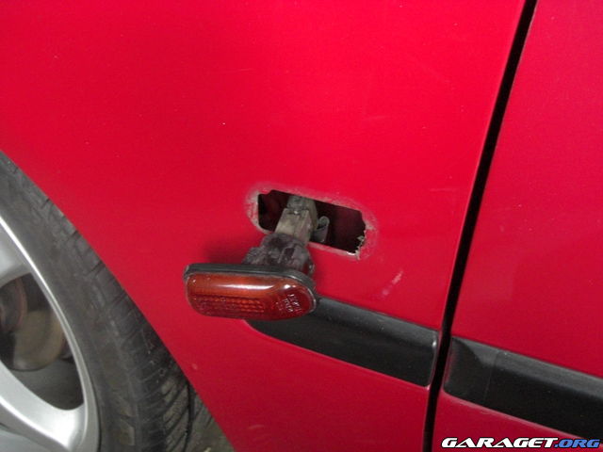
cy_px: 226
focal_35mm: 38
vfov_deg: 37.7
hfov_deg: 49.0
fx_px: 662
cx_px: 302
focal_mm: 7.9
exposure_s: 1/80
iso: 800
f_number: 2.8
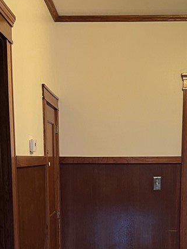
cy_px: 217
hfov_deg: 23.2
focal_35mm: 63
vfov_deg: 29.6
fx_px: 454
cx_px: 121
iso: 500
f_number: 1.5
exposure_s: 1/60
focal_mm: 5.7
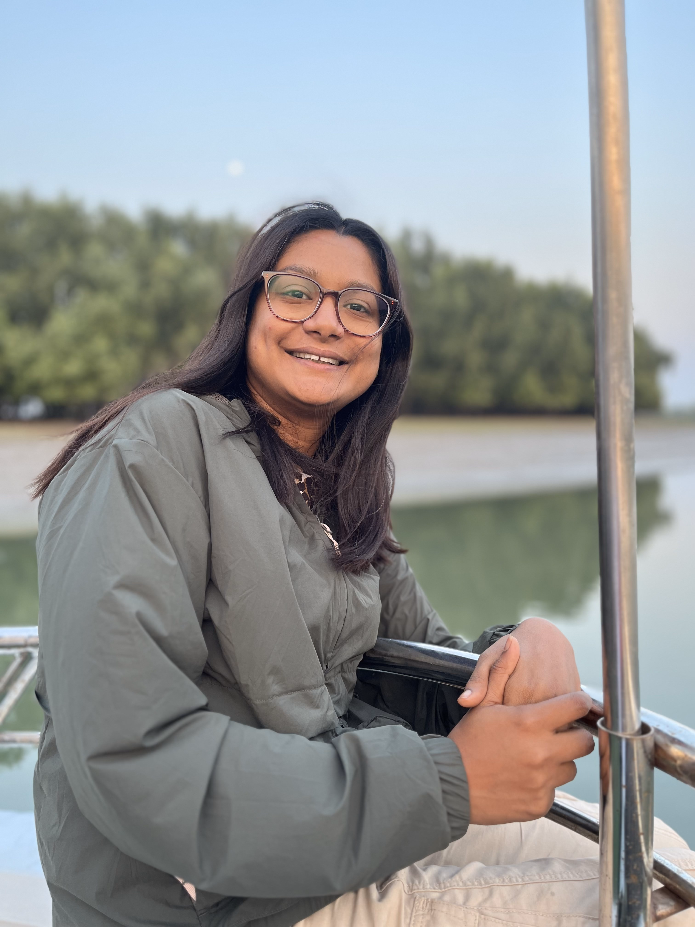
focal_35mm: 26
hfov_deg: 53.1
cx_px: 348
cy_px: 464
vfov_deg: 67.3
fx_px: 696
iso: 80
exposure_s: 1/121
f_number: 1.6
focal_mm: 5.1
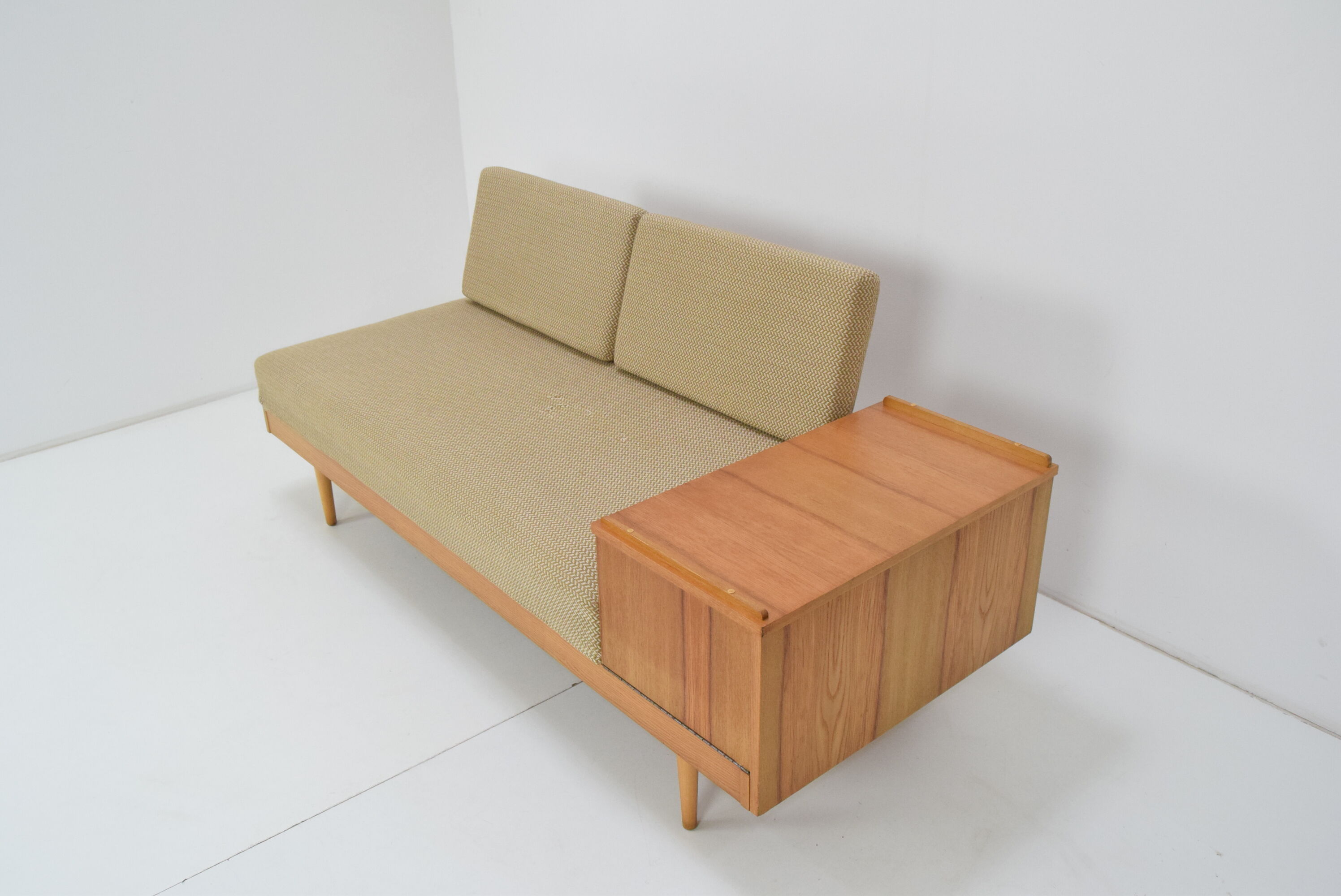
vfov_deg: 43.7
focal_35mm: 30
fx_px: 1118
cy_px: 448
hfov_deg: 61.9
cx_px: 670
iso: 1600
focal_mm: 20
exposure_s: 1/160
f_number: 6.3
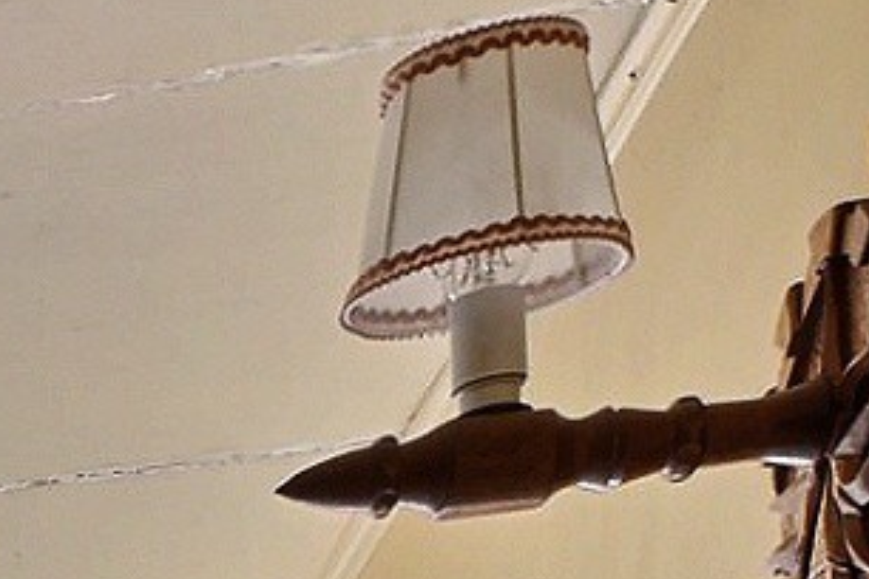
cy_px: 1639
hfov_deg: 10.6
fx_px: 2663
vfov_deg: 9.9
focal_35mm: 110
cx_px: -1900
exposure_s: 1/2
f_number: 9
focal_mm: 11
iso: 400
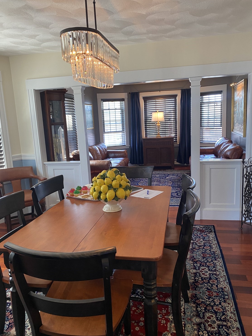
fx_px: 262
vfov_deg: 65.3
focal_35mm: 27
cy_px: 165
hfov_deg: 51.3
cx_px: 123
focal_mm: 4.25
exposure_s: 1/60
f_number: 1.8
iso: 125
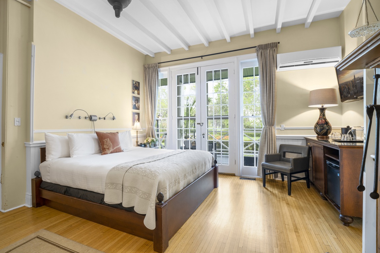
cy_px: 126
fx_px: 158
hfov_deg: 100.4
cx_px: 190
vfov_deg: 77.3
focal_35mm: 15
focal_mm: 15
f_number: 10
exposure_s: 5
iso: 50
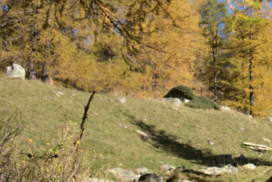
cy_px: 102
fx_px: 567
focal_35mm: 75
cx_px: 342
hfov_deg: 24.1
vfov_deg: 18.2
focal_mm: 19.6
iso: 160
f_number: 18
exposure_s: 1/30
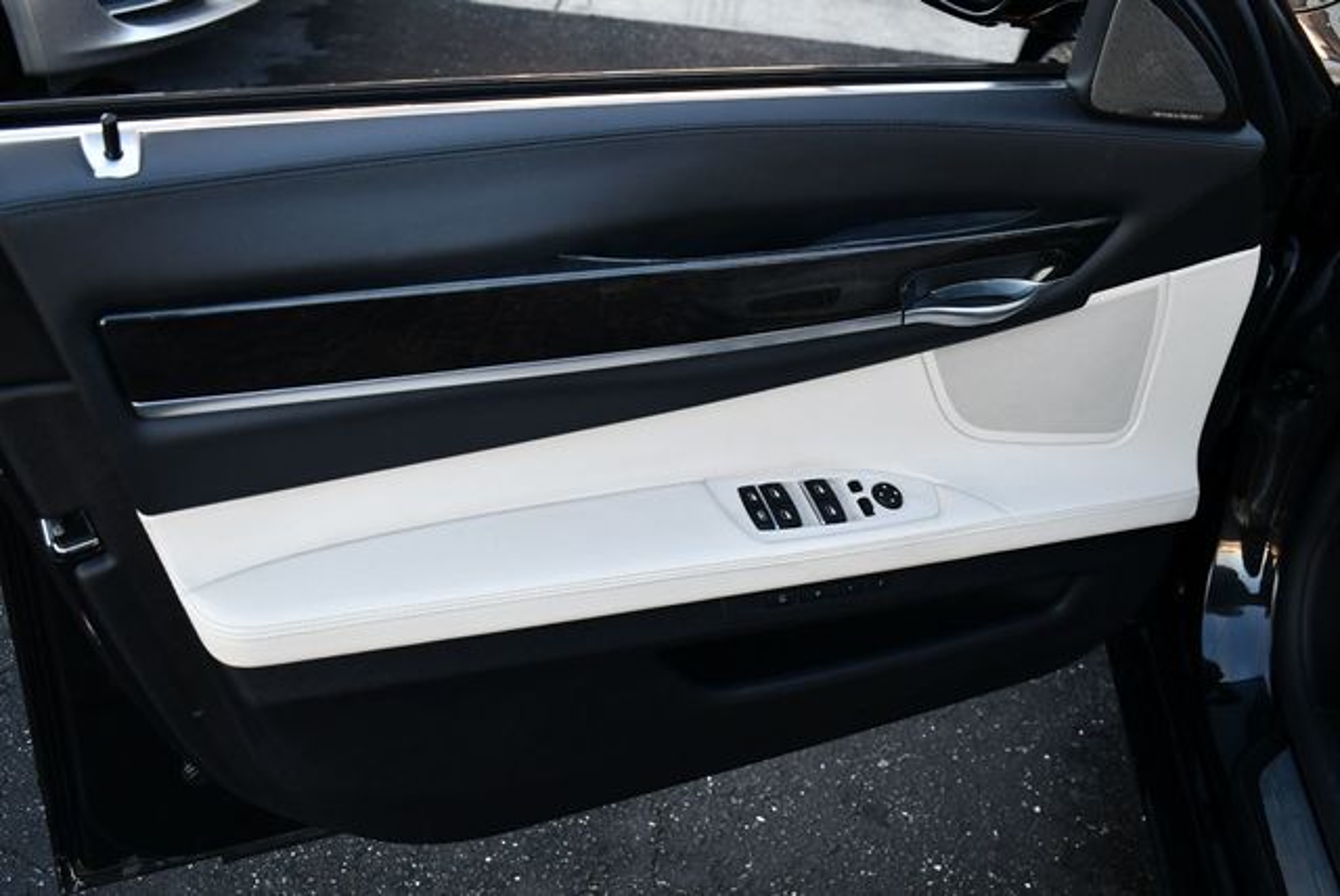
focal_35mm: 36
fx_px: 1341
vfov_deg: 36.9
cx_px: 670
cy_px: 448
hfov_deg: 53.1
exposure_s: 1/250
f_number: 4
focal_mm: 18
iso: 400
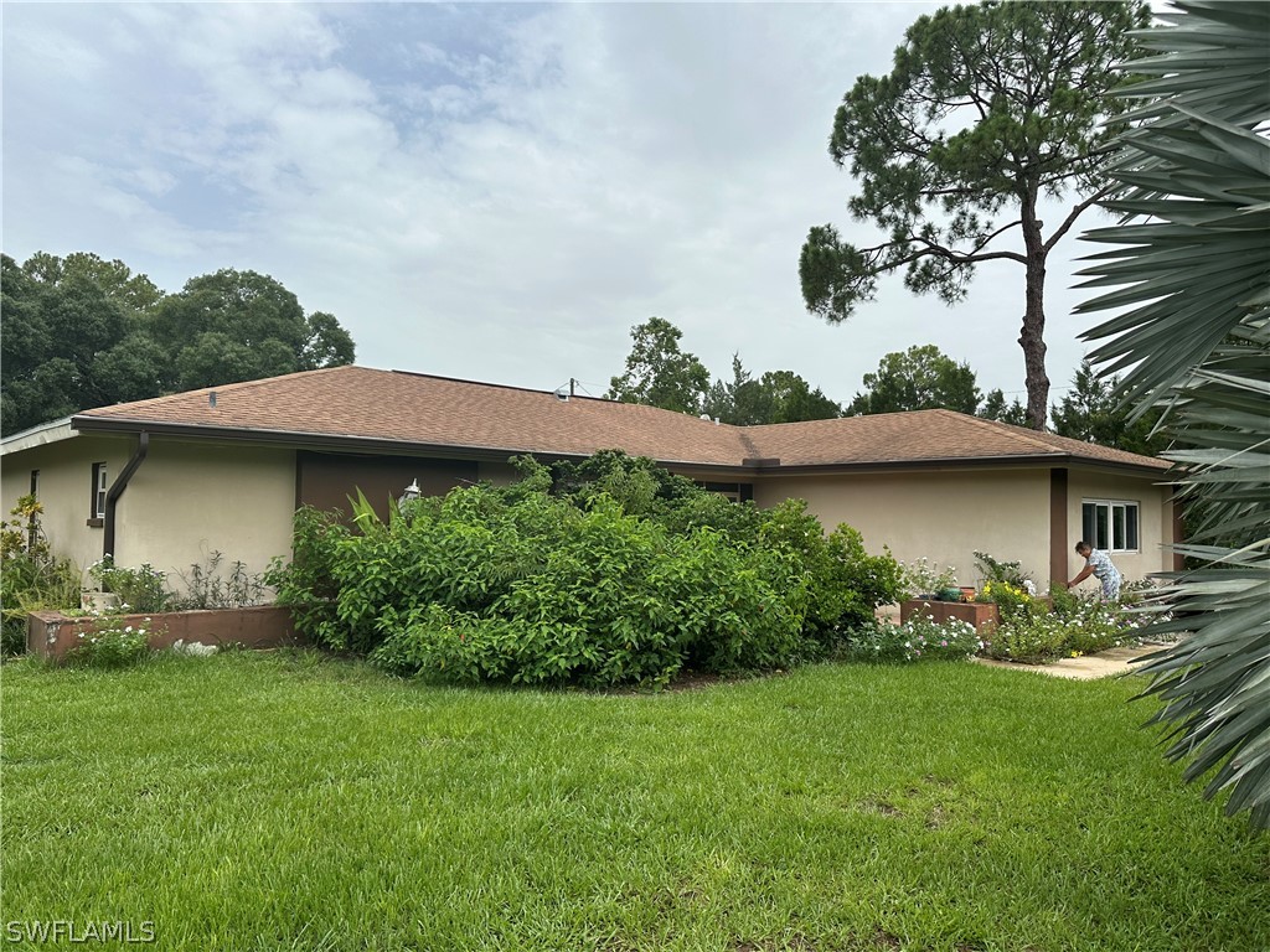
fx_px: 881
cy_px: 476
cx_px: 635
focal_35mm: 24
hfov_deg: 71.6
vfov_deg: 56.8
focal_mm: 6.86
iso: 80
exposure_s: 1/5263
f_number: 1.78
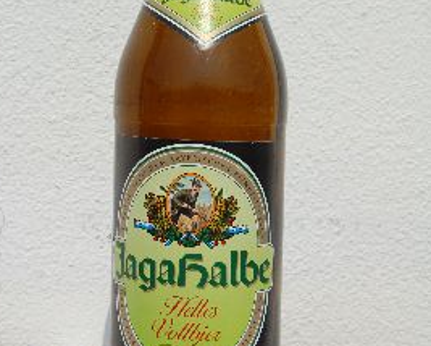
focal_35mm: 95
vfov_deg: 16.2
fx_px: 1213
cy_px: 114
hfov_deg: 20.1
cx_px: 192
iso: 200
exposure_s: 1/500
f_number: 11
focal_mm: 40
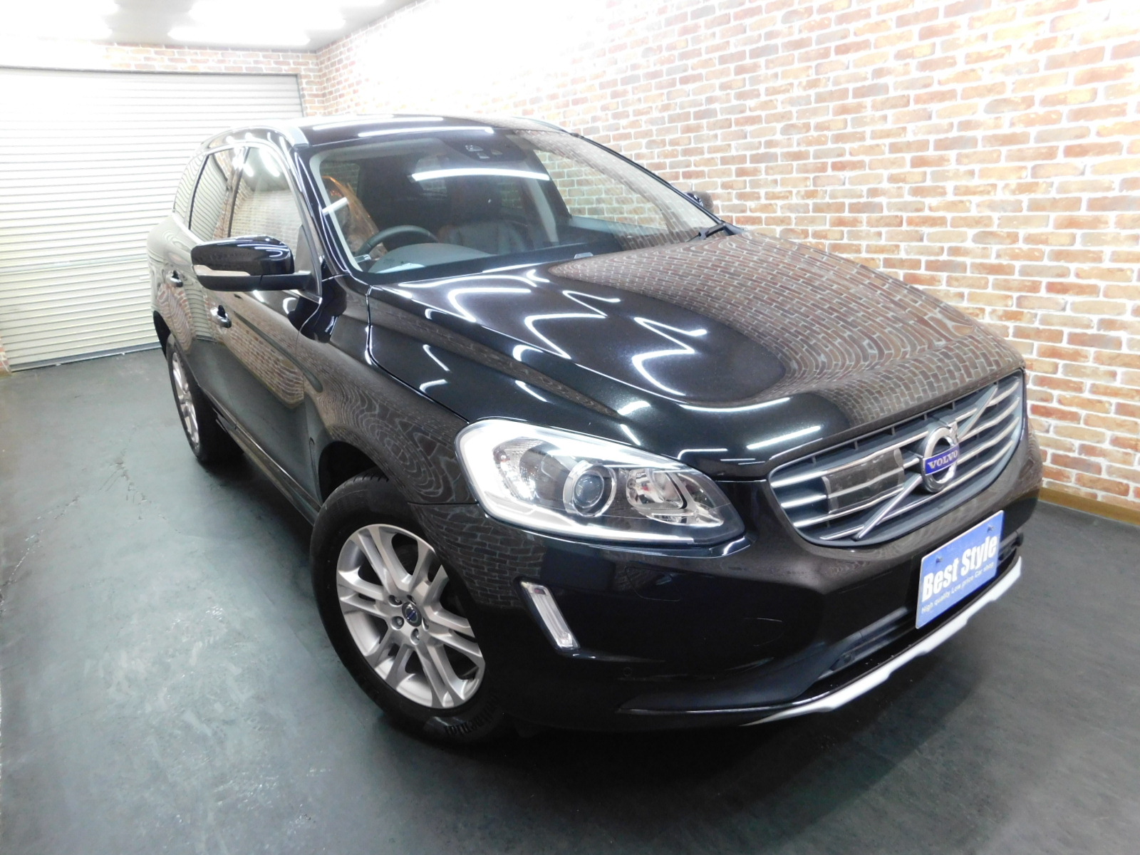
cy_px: 428
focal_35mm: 23
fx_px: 757
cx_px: 570
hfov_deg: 73.9
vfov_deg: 58.9
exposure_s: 1/20
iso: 400
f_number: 3
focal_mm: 4
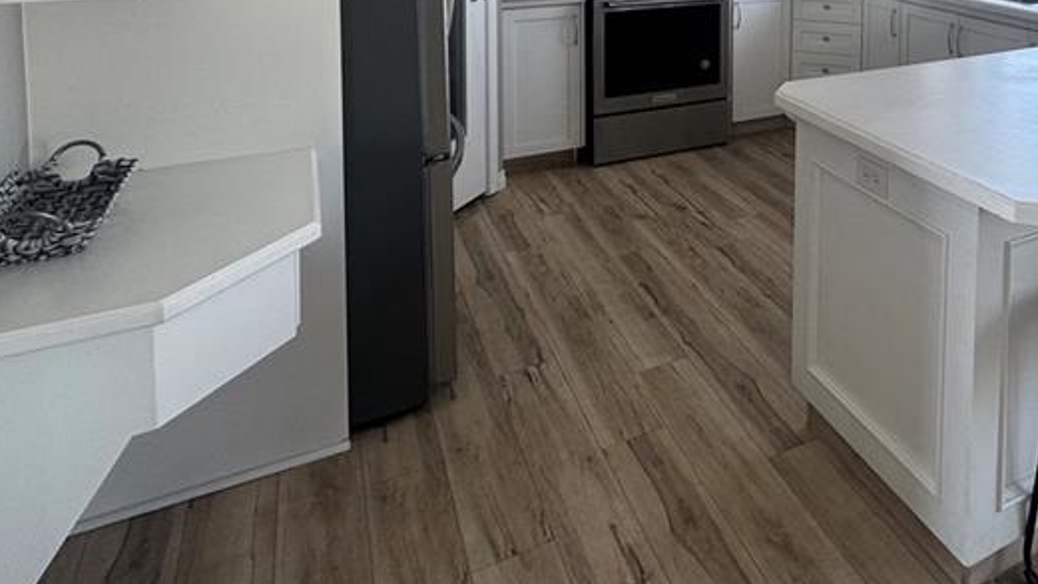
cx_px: 769
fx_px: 826
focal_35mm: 30
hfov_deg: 61.0
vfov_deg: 33.3
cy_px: -78
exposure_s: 1/99
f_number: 2.2
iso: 80
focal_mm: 2.22
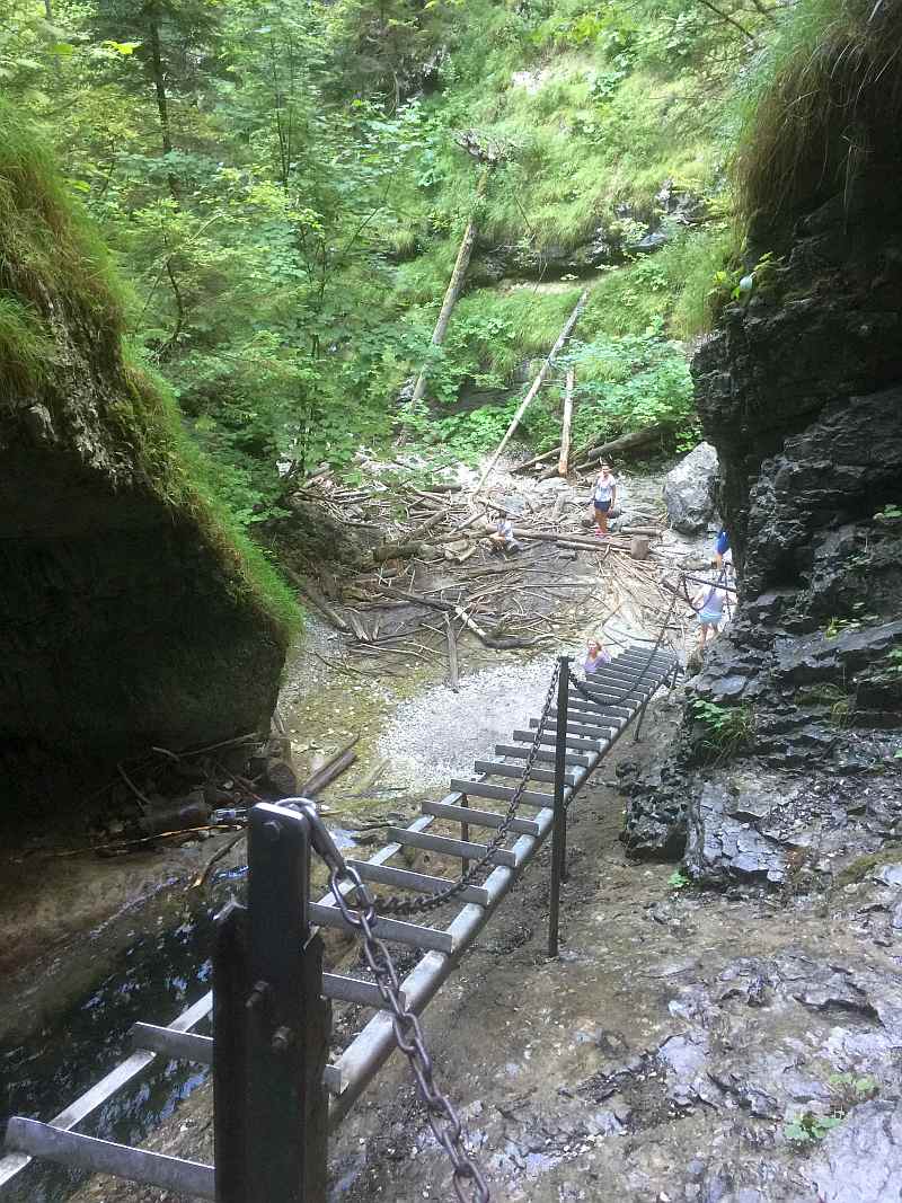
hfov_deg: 48.2
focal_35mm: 29
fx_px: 1008
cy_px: 602
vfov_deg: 61.7
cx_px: 451
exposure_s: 1/17
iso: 80
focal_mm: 4.15
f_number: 2.2
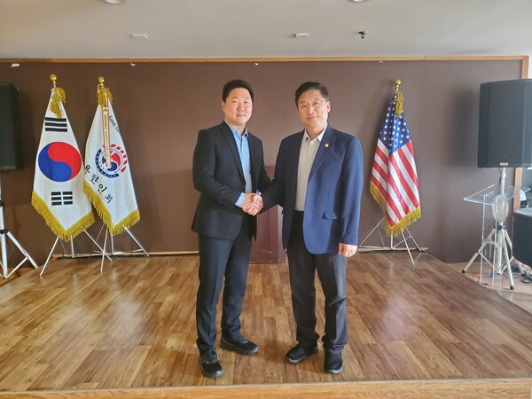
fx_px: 400
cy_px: 200
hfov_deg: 67.3
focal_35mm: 26
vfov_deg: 53.1
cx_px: 266
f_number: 1.5
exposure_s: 1/40
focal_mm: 4.3
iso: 500
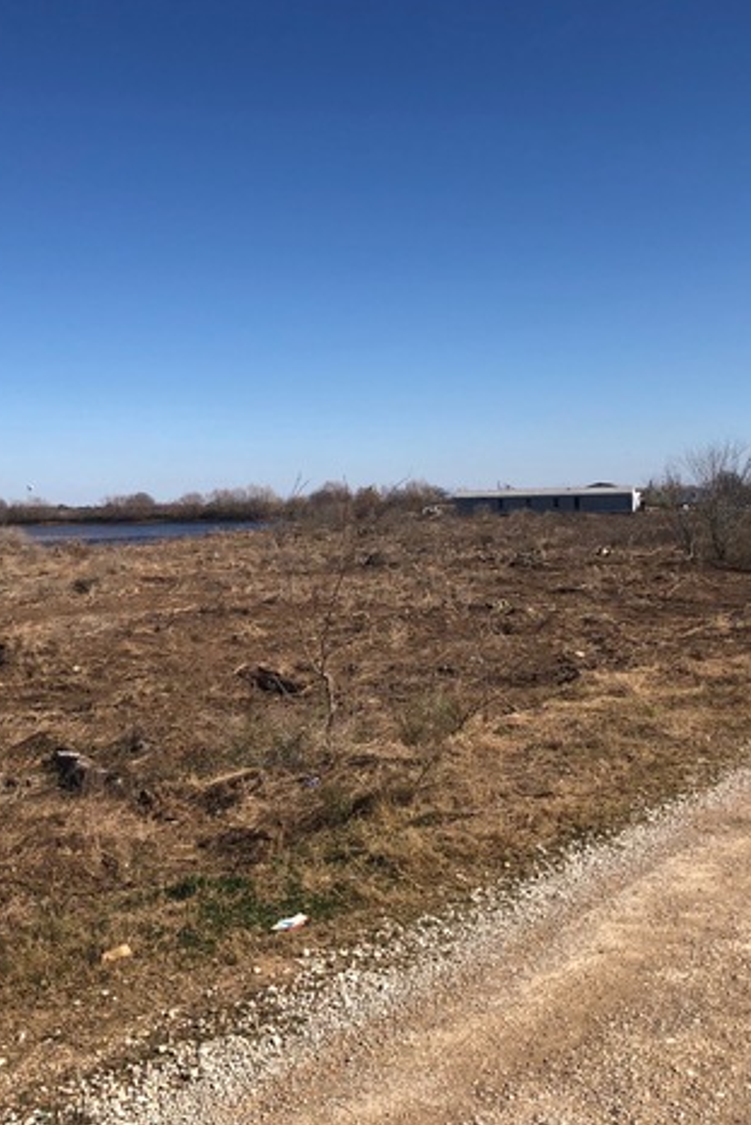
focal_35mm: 40
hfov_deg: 33.4
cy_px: 555
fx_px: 1251
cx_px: 389
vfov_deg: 48.4
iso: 20
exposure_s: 1/2558
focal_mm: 3.99
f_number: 1.8
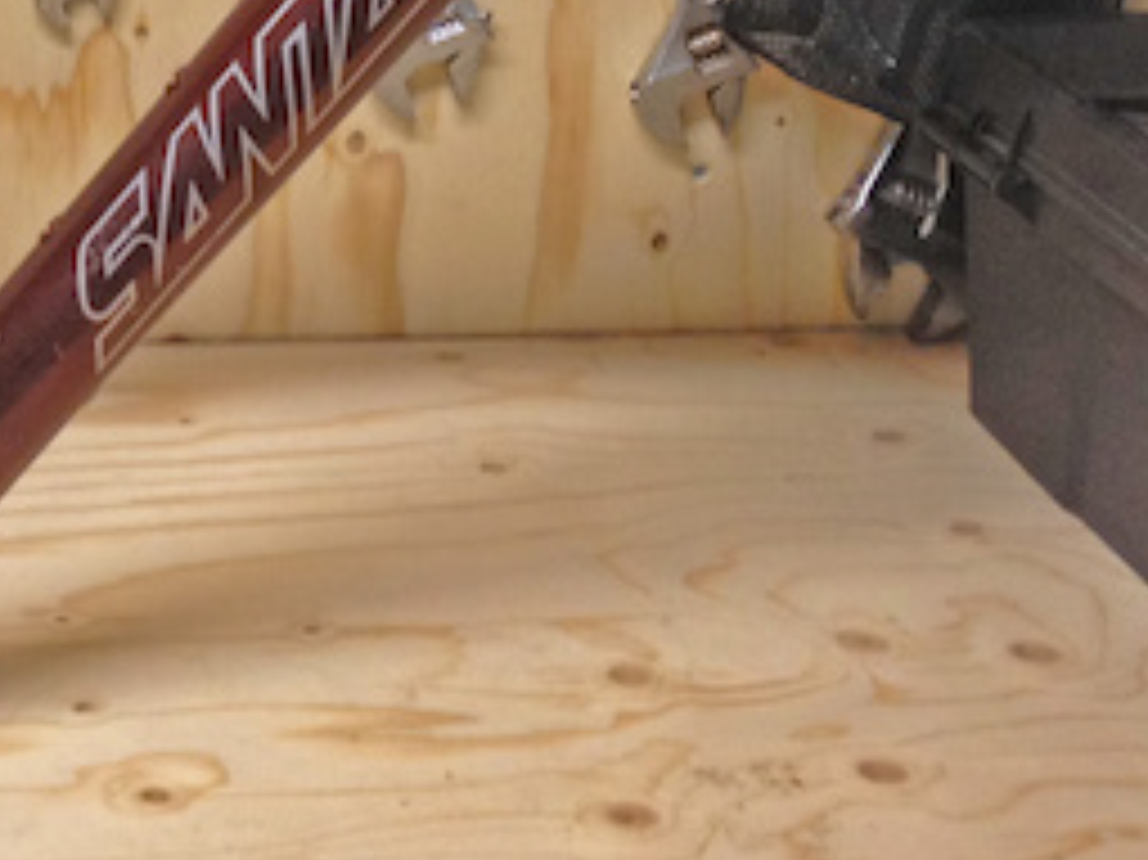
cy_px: -189
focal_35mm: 110
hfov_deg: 17.3
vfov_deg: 13.1
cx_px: -99
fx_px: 3646
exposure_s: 1/20
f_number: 2.4
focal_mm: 4.28
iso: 100
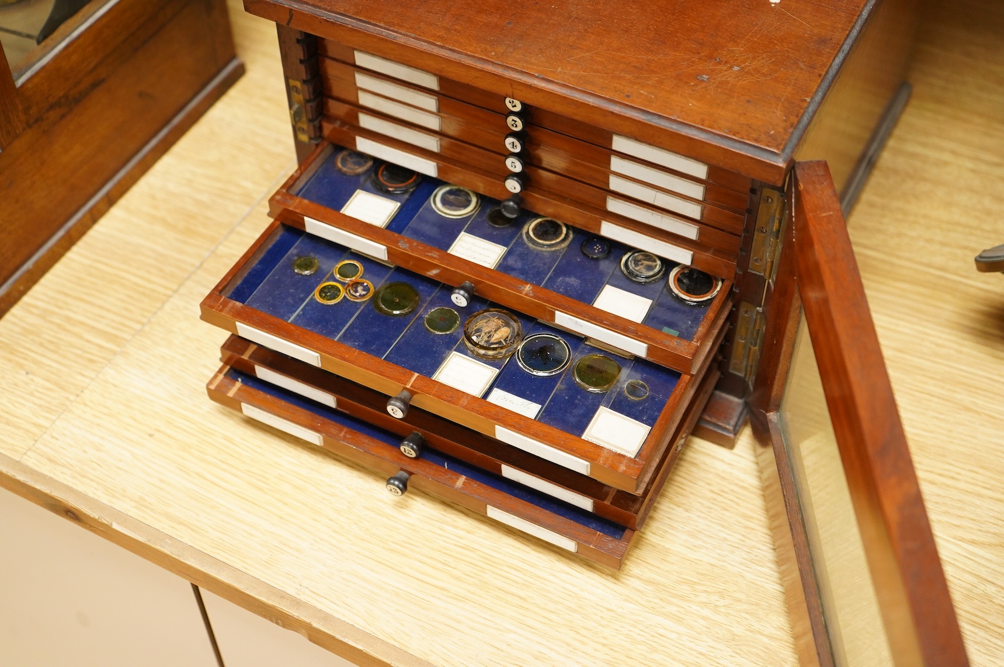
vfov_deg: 28.6
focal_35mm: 47
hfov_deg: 41.9
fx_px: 1310
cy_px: 334
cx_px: 502
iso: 4000
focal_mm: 47
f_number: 4.5
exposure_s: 1/160
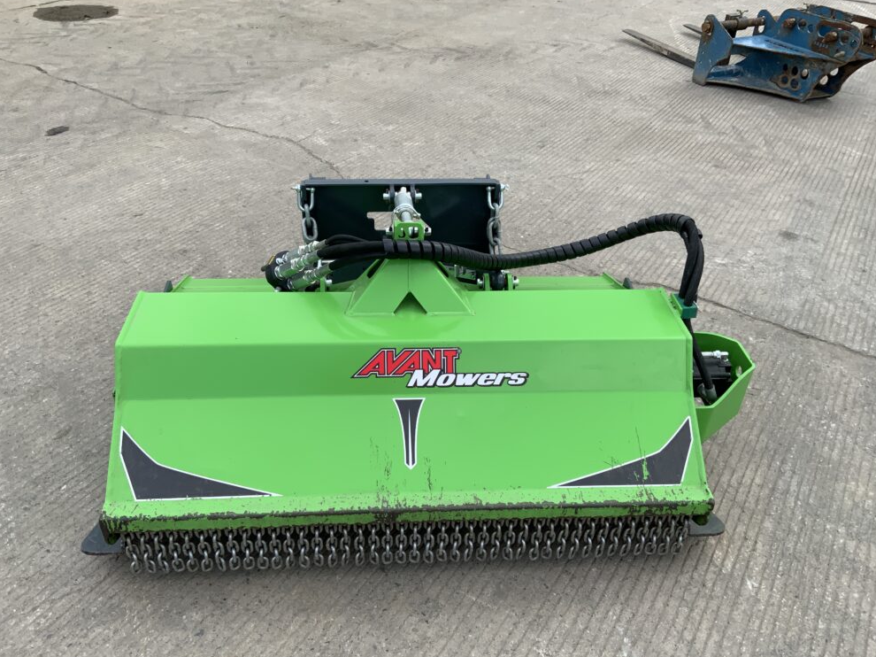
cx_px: 434
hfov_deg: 60.0
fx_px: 759
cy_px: 330
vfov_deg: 46.8
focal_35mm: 30
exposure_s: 1/700
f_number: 1.8
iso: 16
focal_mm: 3
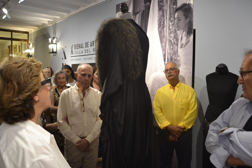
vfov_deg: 47.9
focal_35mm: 27
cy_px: 84
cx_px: 126
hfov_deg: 67.4
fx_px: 189
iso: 1100
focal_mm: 18
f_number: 3.5
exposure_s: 1/60
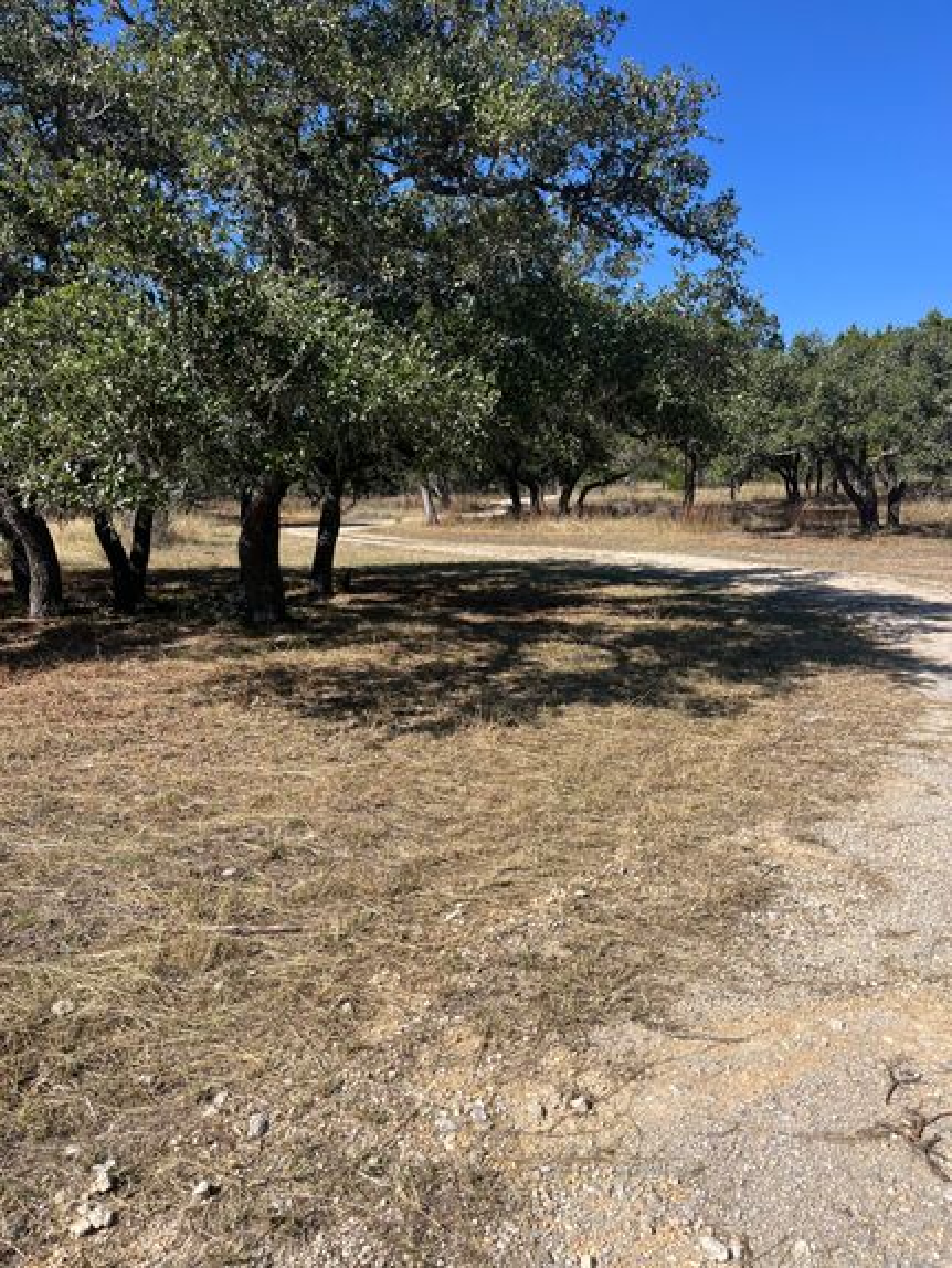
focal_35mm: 26
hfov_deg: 53.1
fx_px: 953
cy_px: 634
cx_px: 476
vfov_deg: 67.3
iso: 50
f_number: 1.6
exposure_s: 1/3623
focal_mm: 5.1
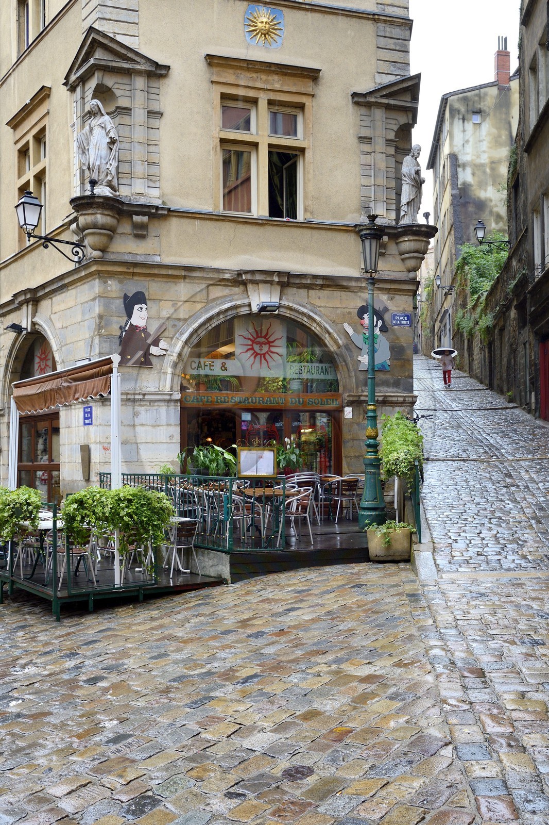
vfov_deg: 58.7
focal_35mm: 32
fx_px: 732
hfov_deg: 41.1
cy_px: 412
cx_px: 274
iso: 800
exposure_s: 1/200
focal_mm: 32
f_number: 8
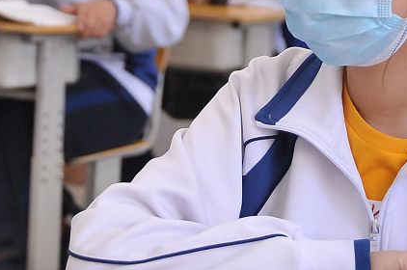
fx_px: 2088
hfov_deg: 11.1
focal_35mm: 185
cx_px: 250
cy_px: -7
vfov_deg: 7.4
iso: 2500
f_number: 5
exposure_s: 1/320
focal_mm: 65
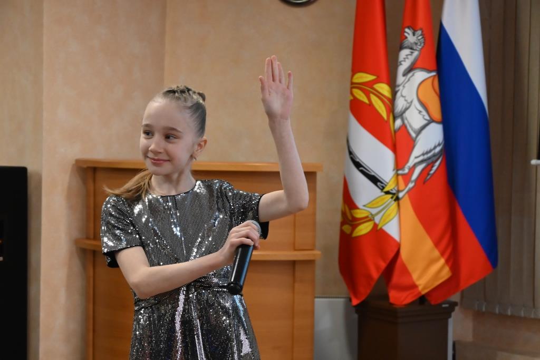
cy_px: 180
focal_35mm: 72
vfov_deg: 18.9
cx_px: 270
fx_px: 1080
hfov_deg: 28.1
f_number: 5.6
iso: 3200
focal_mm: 48
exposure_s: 1/125
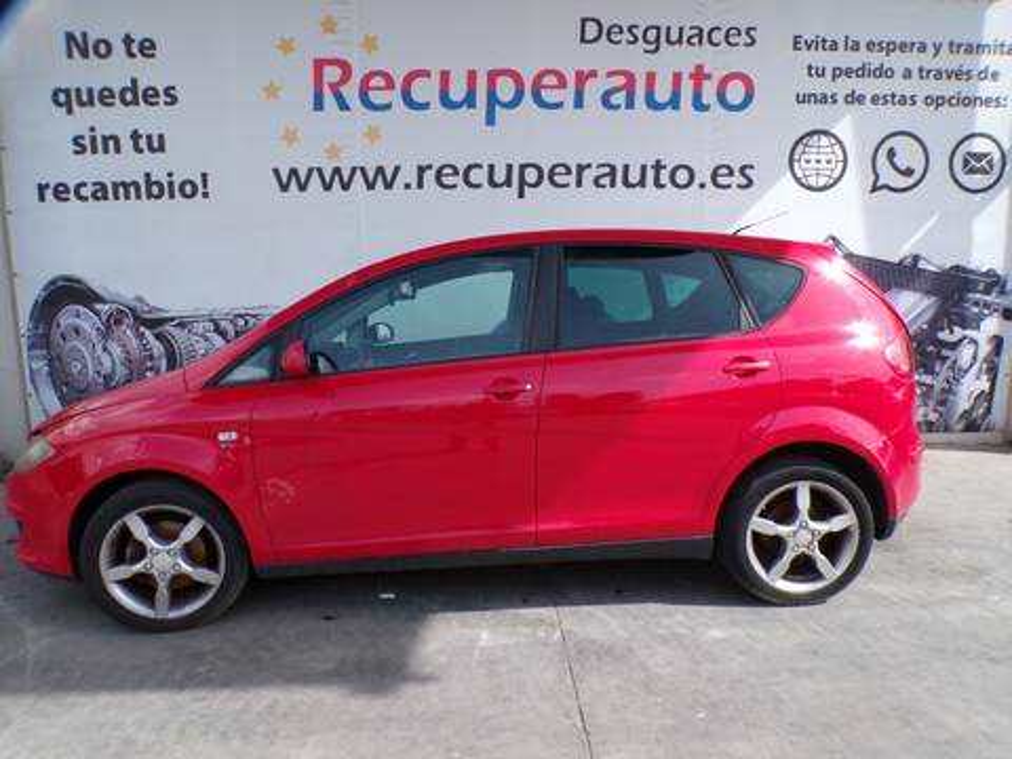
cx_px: 506
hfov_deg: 71.6
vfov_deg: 56.8
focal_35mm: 24
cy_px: 380
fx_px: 702
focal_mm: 4.3
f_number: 5.8
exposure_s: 1/240
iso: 100
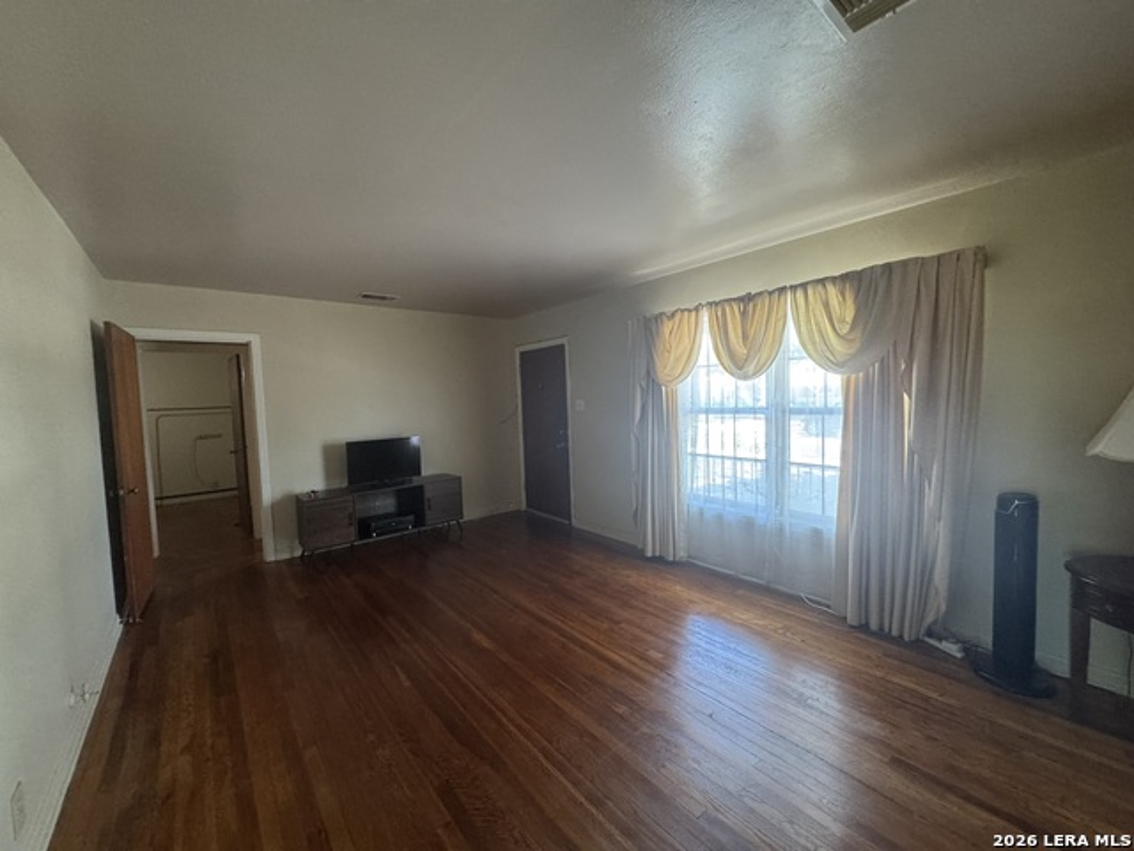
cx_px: 567
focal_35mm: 14
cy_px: 426
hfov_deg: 102.1
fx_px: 459
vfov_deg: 85.7
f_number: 2.2
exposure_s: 1/60
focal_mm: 2.22
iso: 400
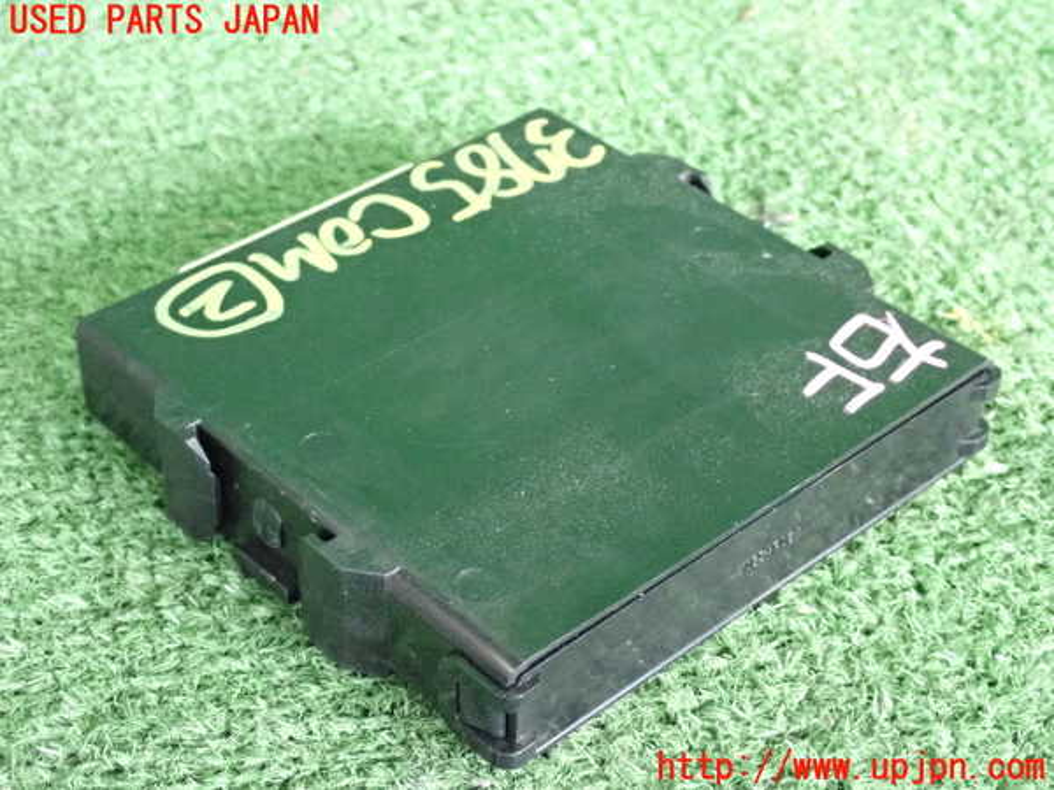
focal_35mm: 67
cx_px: 527
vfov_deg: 21.9
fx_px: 2040
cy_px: 395
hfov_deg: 29.0
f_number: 3.8
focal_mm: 11.88
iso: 3200
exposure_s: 1/125
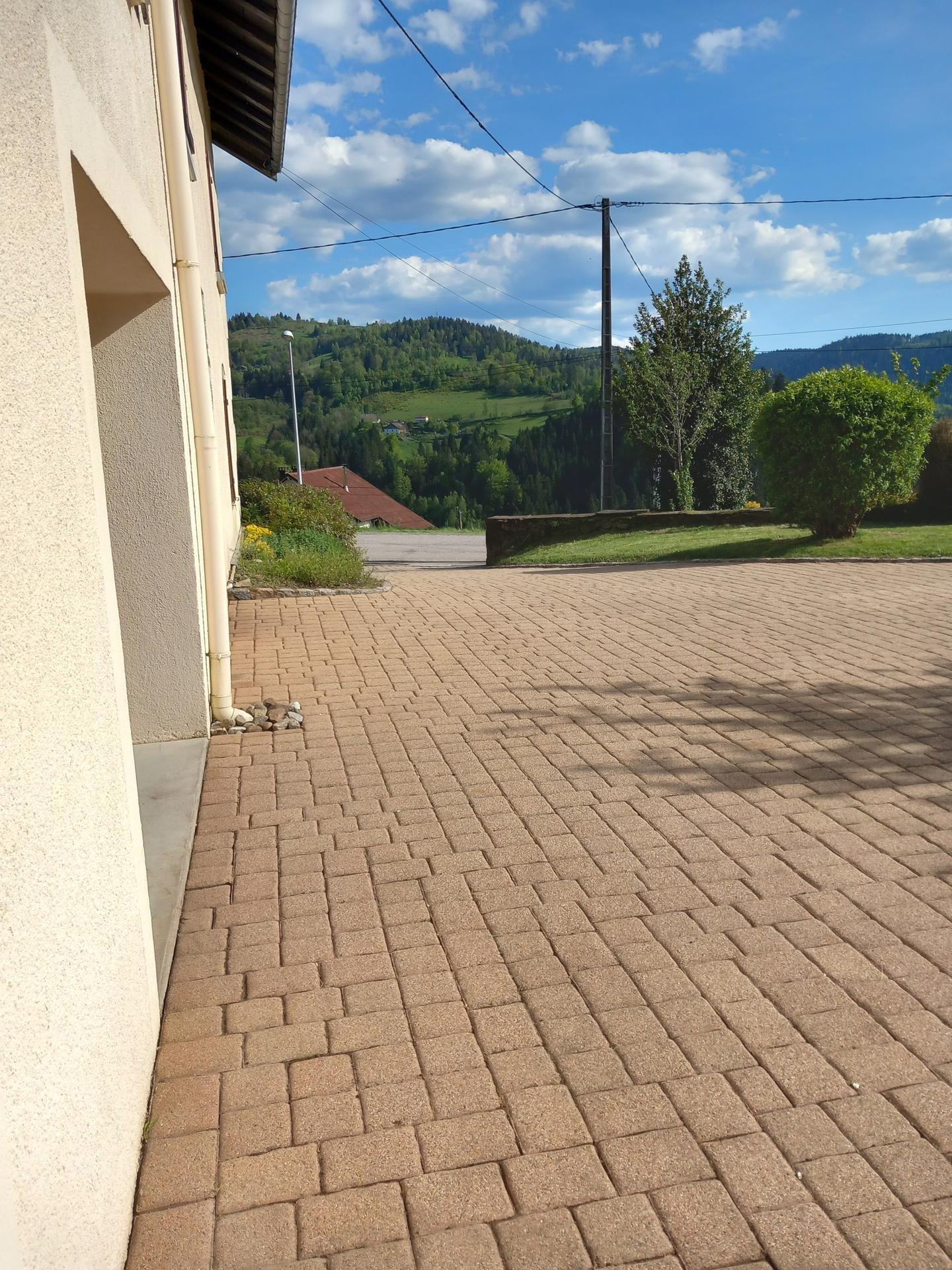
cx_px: 476
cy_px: 635
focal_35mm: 27
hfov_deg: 51.4
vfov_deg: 65.3
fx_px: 990
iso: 20
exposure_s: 1/791
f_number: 1.8
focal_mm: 4
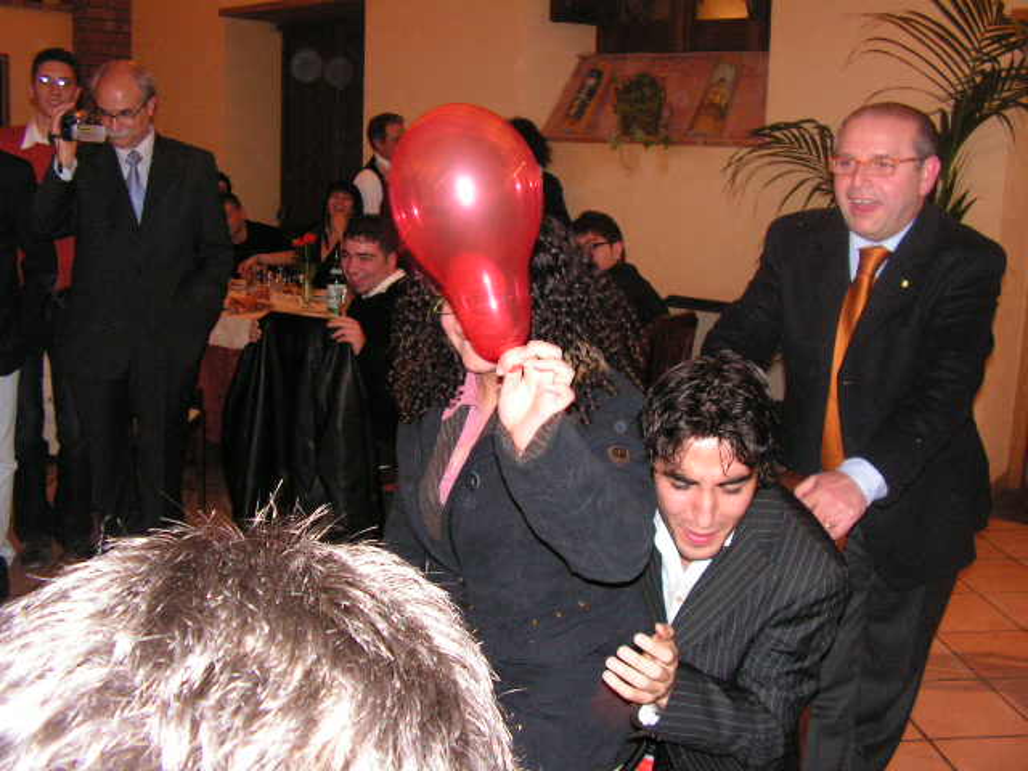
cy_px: 386
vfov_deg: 39.7
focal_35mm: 36
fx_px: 1069
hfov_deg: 51.4
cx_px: 514
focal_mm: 6
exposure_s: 1/40
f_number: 3.2
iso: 200
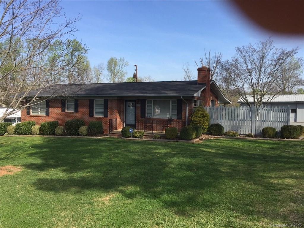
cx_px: 152
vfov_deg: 48.2
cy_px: 114
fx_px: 255
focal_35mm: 29
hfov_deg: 61.7
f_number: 2.2
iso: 32
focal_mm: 4.15
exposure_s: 1/1319
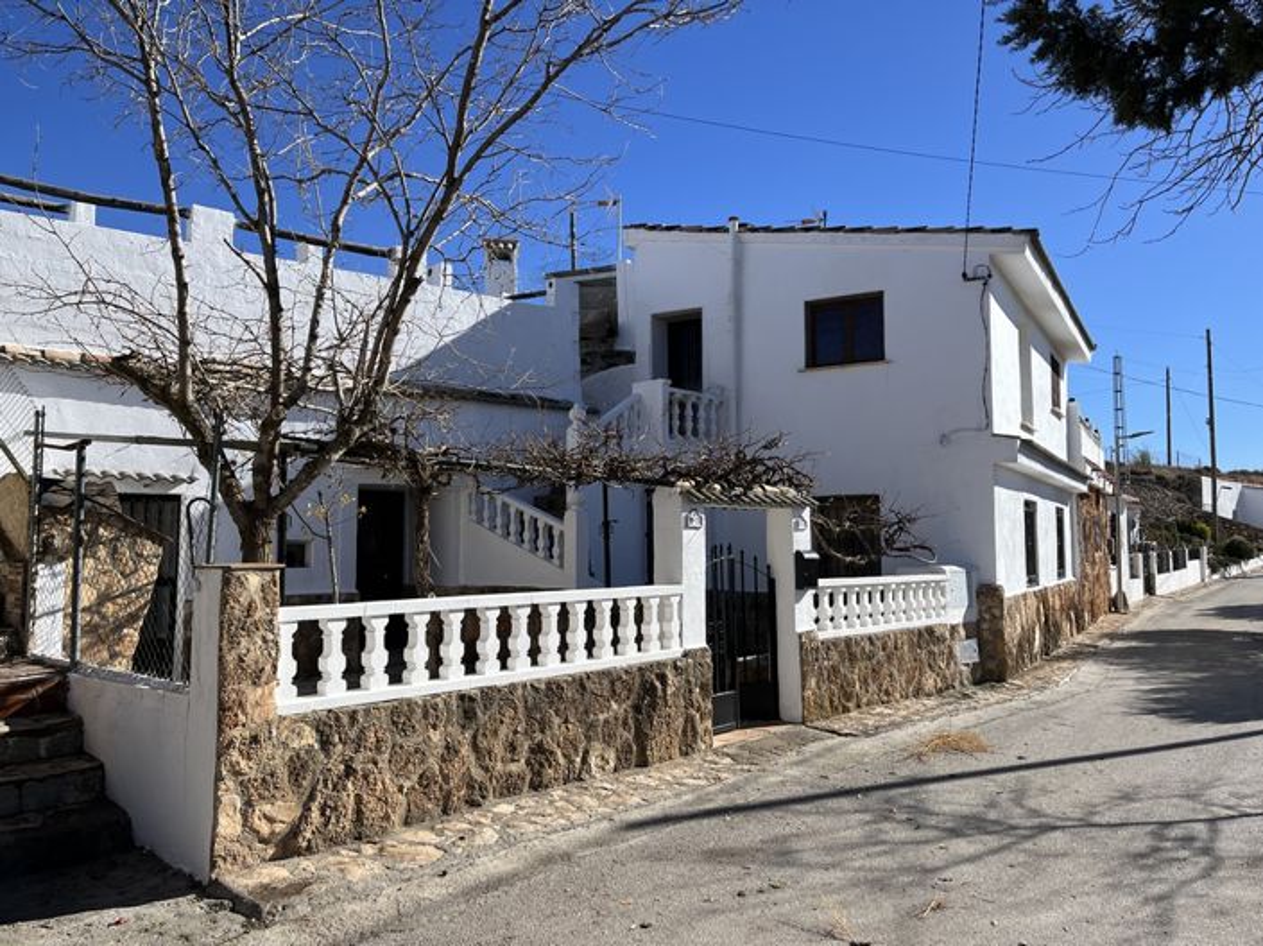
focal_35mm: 26
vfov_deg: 53.0
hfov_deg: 67.3
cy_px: 473
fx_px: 948
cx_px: 632
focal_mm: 5.1
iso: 50
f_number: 1.6
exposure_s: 1/4149
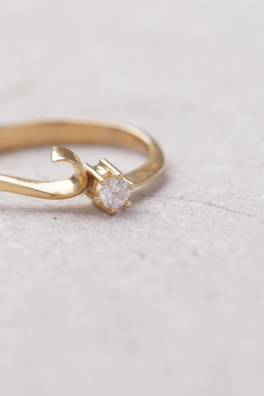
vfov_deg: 12.3
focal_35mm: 167
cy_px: 99
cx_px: 59
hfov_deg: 8.2
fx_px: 1837
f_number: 8
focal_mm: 70
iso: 2000
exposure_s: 1/320
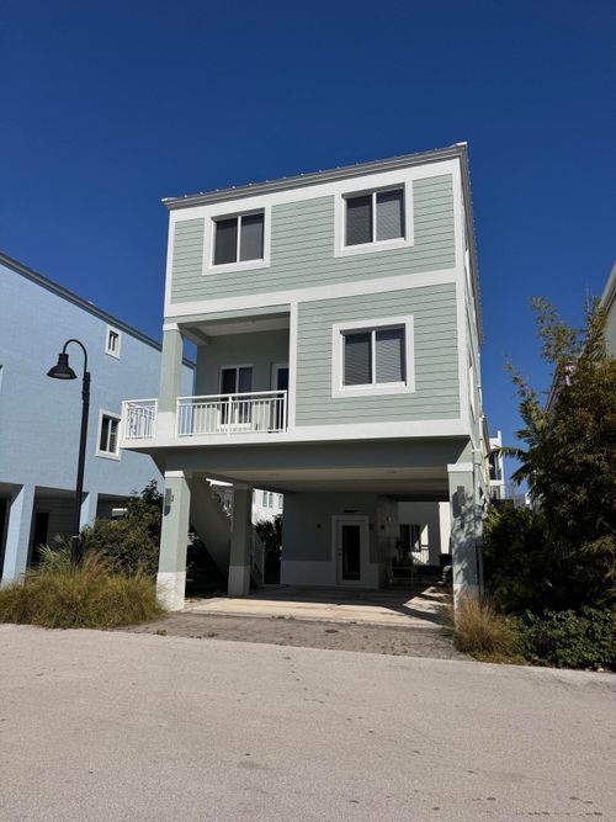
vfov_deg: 71.6
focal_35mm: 24
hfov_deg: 56.8
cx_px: 308
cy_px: 411
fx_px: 570
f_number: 1.78
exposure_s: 1/12346
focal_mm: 6.76
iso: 80
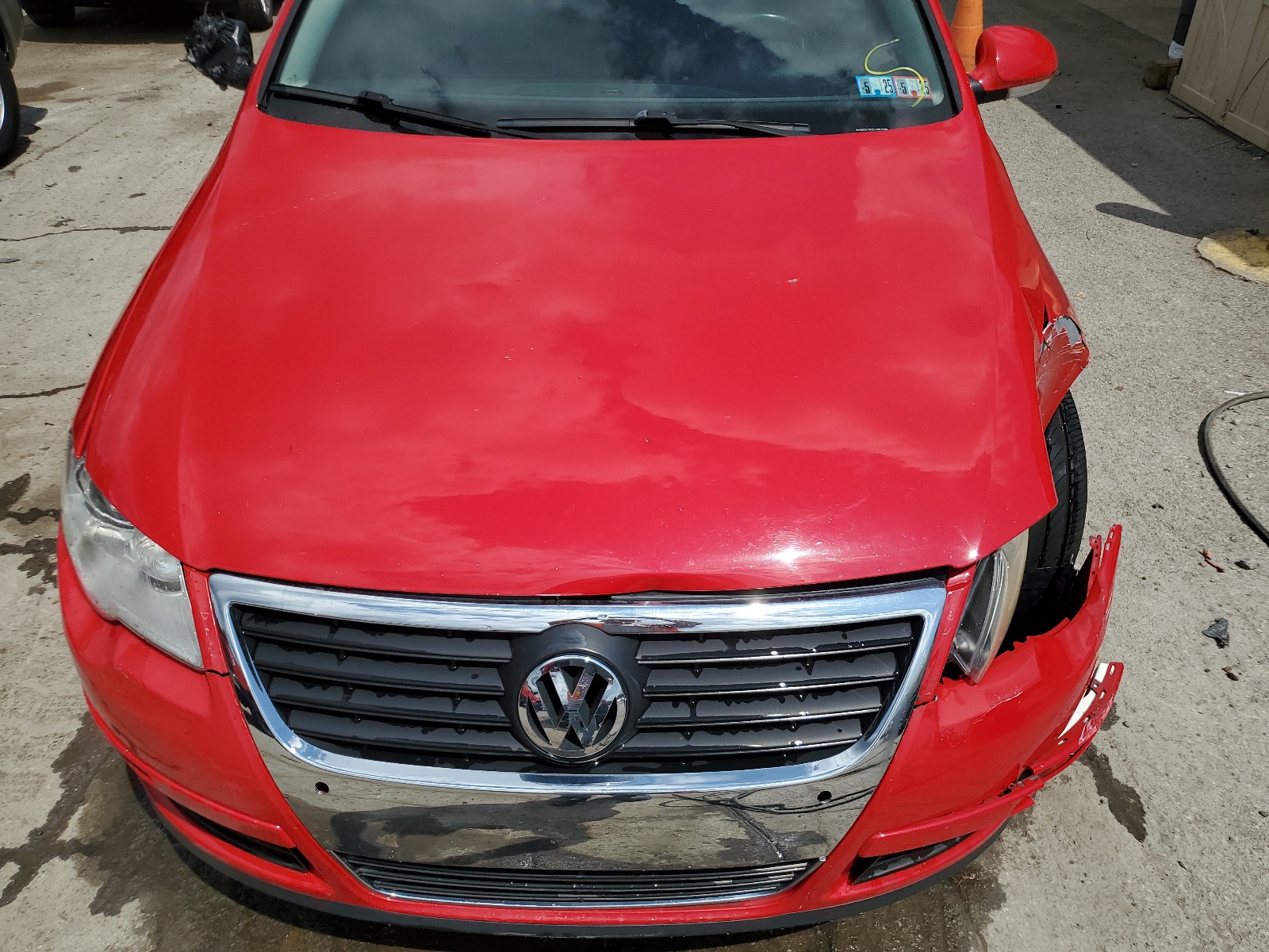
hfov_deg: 67.3
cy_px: 476
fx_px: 953
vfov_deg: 53.1
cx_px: 634
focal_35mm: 26
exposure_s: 1/10000
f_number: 1.5
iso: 50
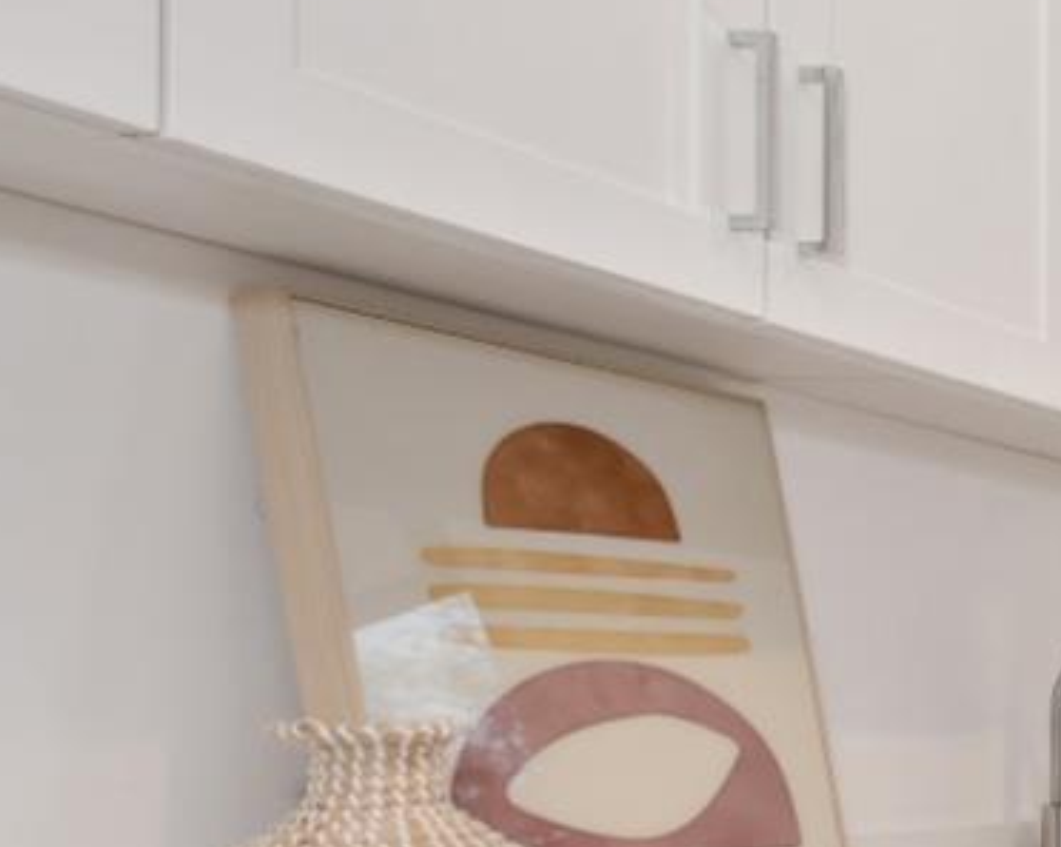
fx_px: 1663
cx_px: 2071
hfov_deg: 20.0
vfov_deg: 27.9
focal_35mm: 53
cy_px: 696
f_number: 5.6
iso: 400
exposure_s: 1/100
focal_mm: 14
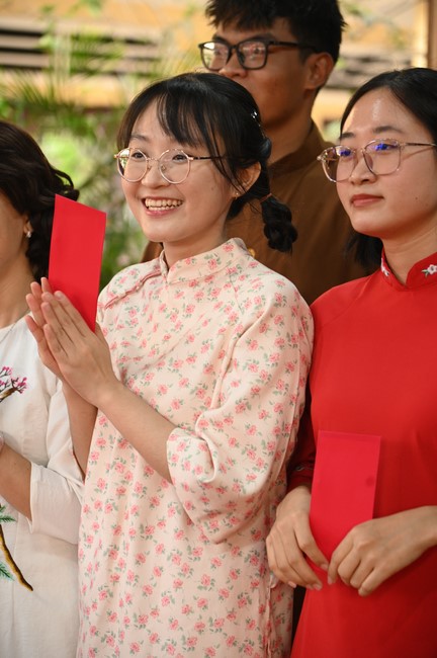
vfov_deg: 17.1
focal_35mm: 120
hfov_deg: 11.4
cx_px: 218
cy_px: 329
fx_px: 2189
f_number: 4.5
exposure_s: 1/160
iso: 1600
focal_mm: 120
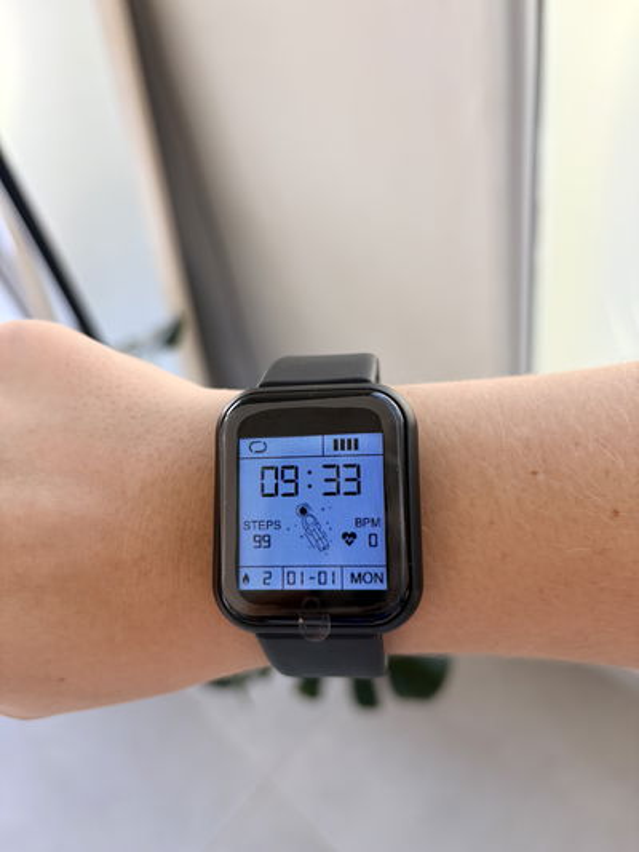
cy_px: 426
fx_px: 640
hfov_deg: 53.1
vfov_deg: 67.3
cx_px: 320
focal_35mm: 26
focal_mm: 5.96
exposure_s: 1/121
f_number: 1.6
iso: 80
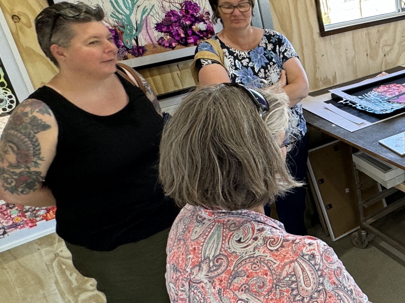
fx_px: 468
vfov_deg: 35.8
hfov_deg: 38.8
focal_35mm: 40
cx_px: 442
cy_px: 118
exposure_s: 1/100
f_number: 2.2
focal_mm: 2.22
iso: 160
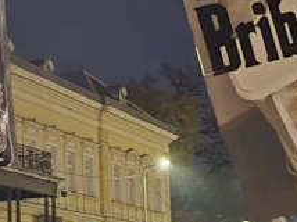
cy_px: 179
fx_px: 1106
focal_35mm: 129
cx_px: 226
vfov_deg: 11.4
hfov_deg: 15.2
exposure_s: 1/25
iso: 2500
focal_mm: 6.3
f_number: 1.7
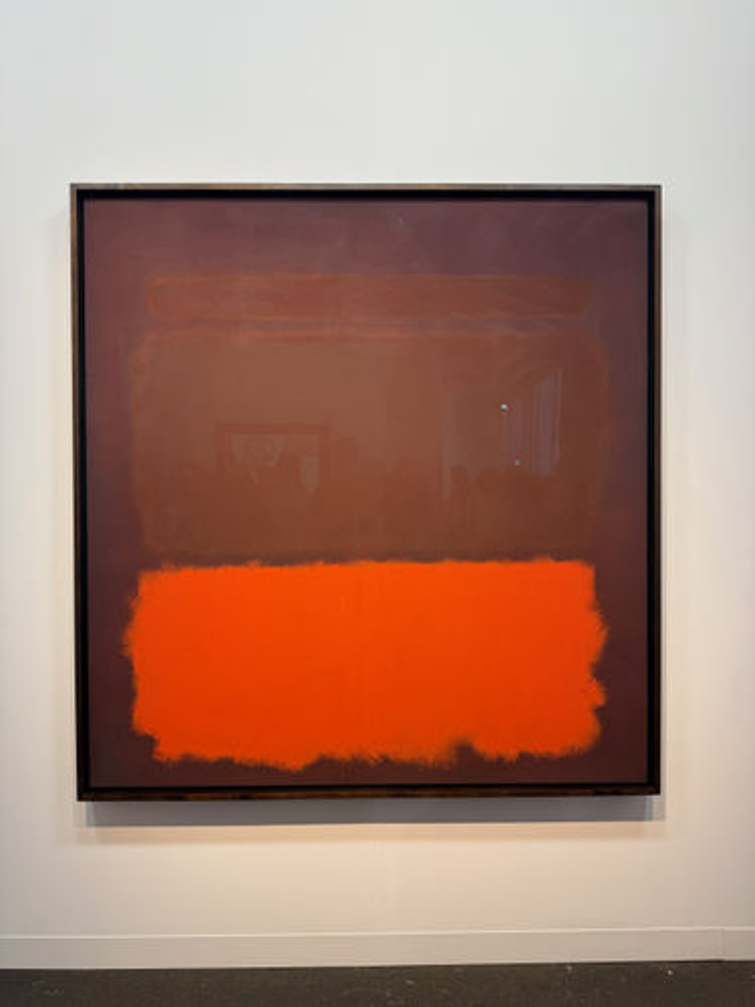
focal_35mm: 24
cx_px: 378
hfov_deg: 56.8
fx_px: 698
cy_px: 504
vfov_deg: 71.6
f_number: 1.78
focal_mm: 6.76
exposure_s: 1/81
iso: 100
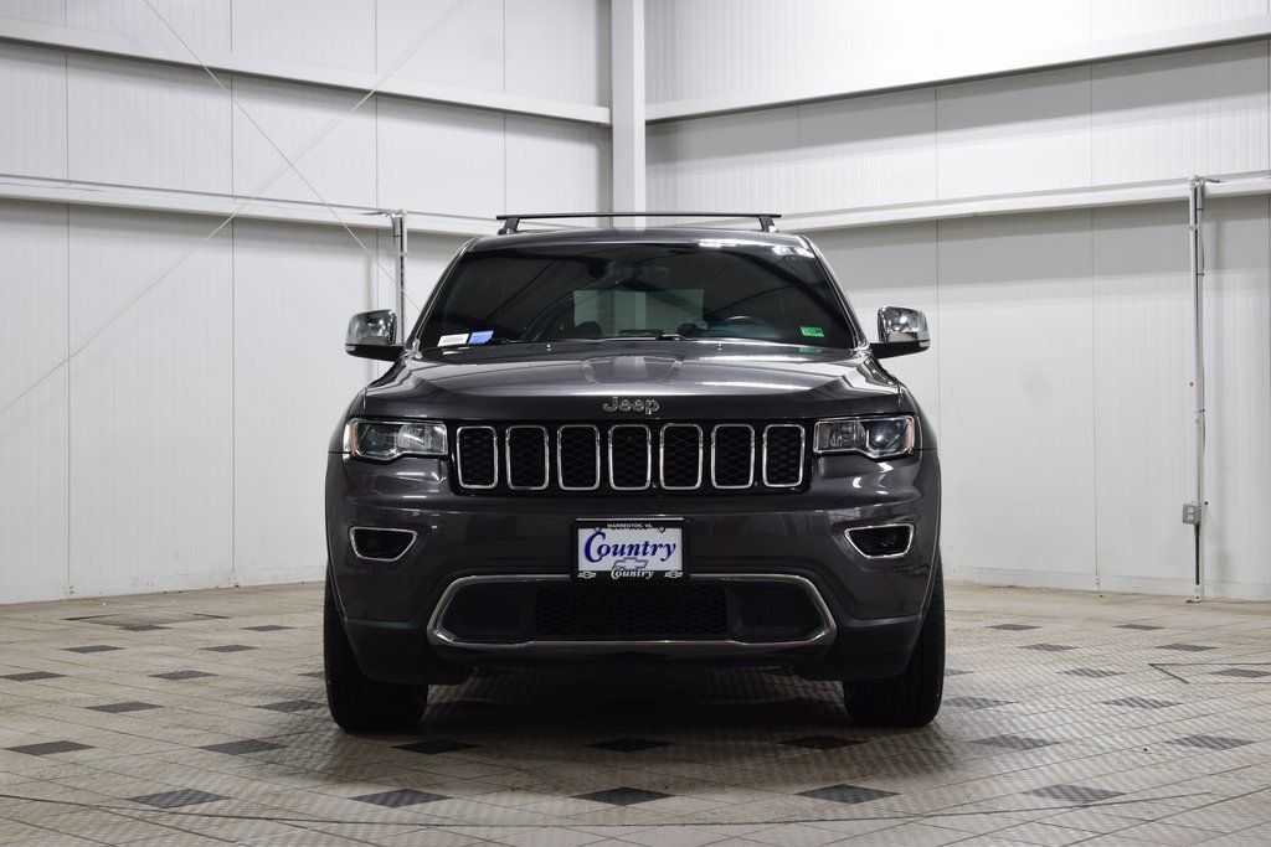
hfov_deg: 33.4
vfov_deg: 22.6
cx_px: 636
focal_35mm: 60
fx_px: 2118
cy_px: 424
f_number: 6.3
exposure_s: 1/15
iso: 400
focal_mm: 40
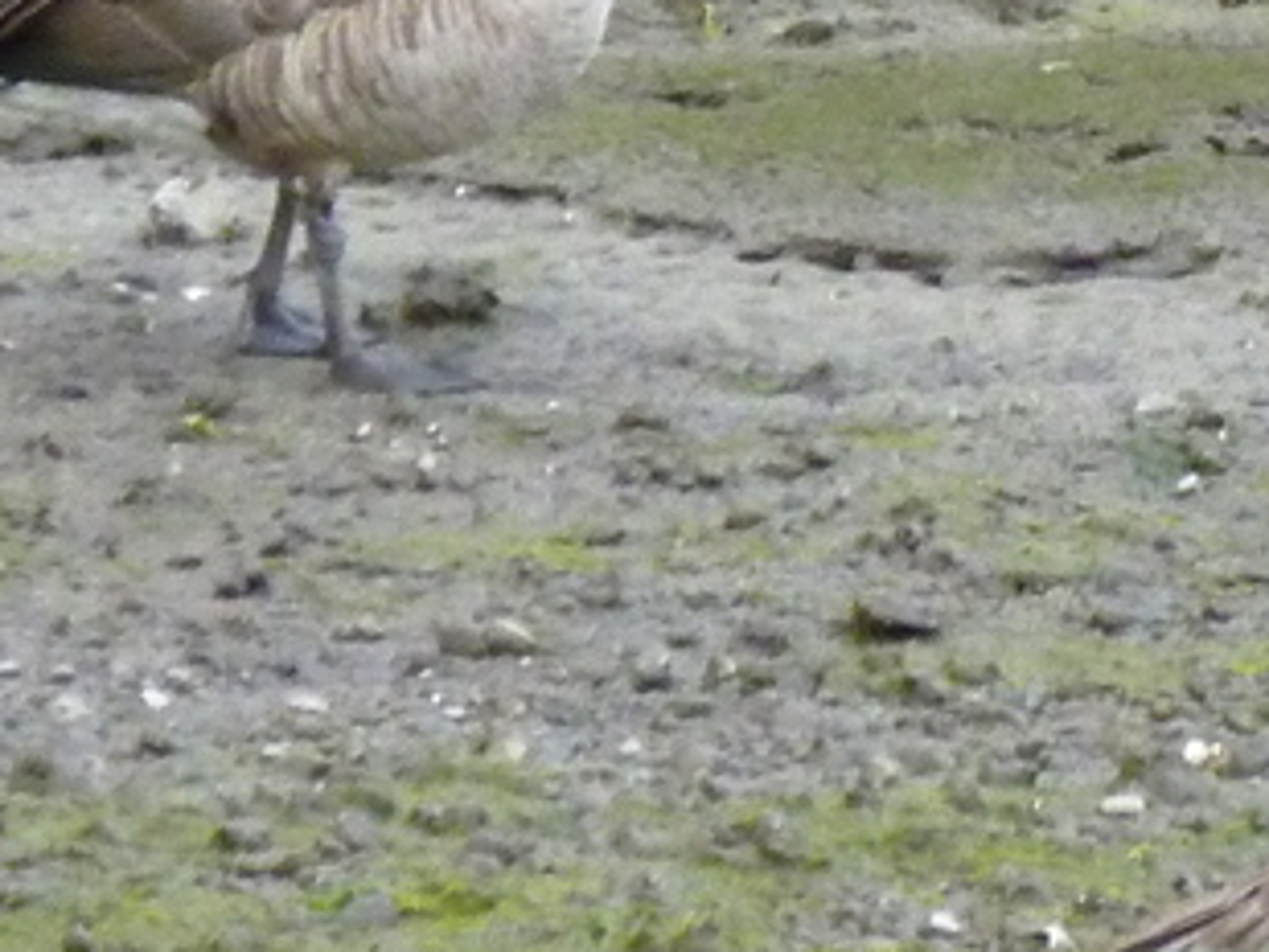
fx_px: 37920
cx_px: 1487
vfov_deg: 1.4
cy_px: -759
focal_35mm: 1034
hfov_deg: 1.9
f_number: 5.9
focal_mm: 36
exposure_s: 1/125
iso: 400
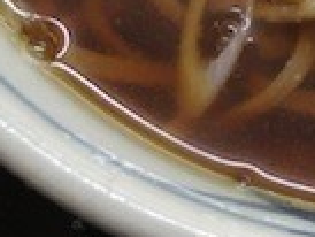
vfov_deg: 8.6
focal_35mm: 163
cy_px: -246
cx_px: 451
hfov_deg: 11.7
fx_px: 1485
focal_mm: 4.28
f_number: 2.4
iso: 80
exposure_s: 1/20
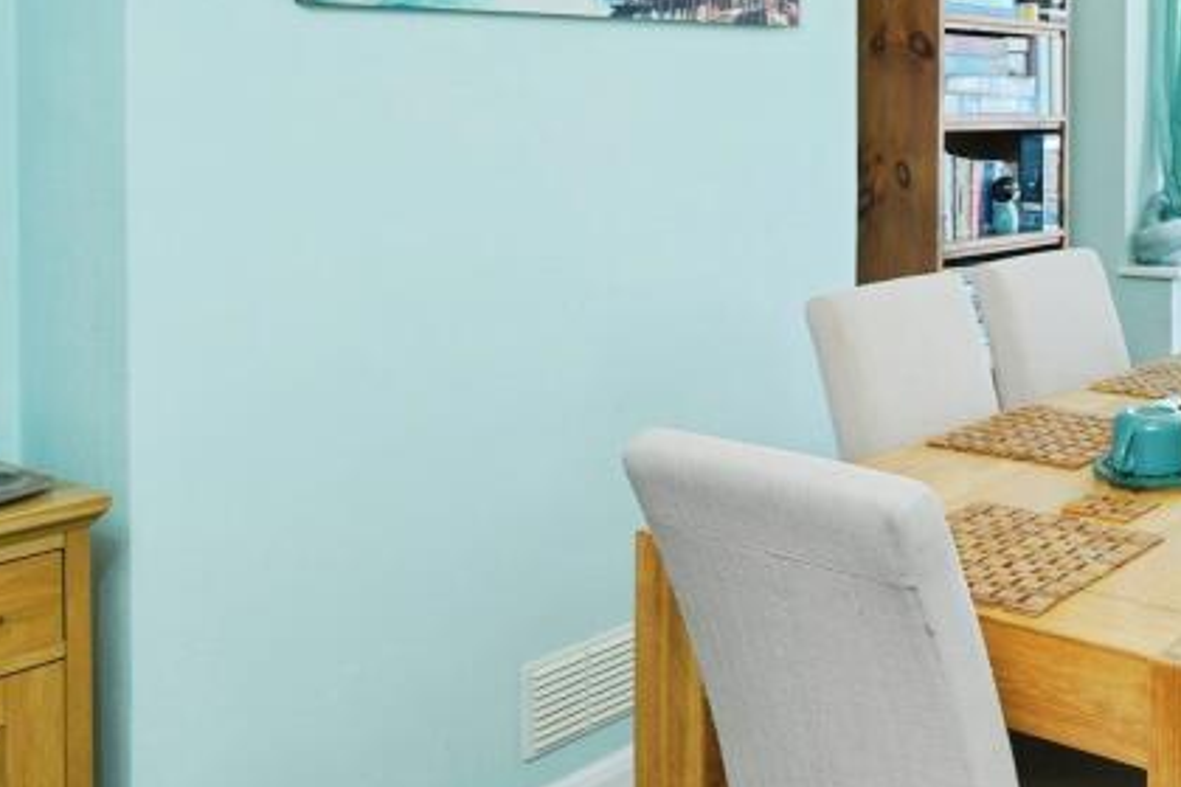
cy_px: 91
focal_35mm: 39
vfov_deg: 32.6
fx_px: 1279
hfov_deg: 42.9
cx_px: 1170
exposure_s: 1/13
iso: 200
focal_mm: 16
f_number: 8
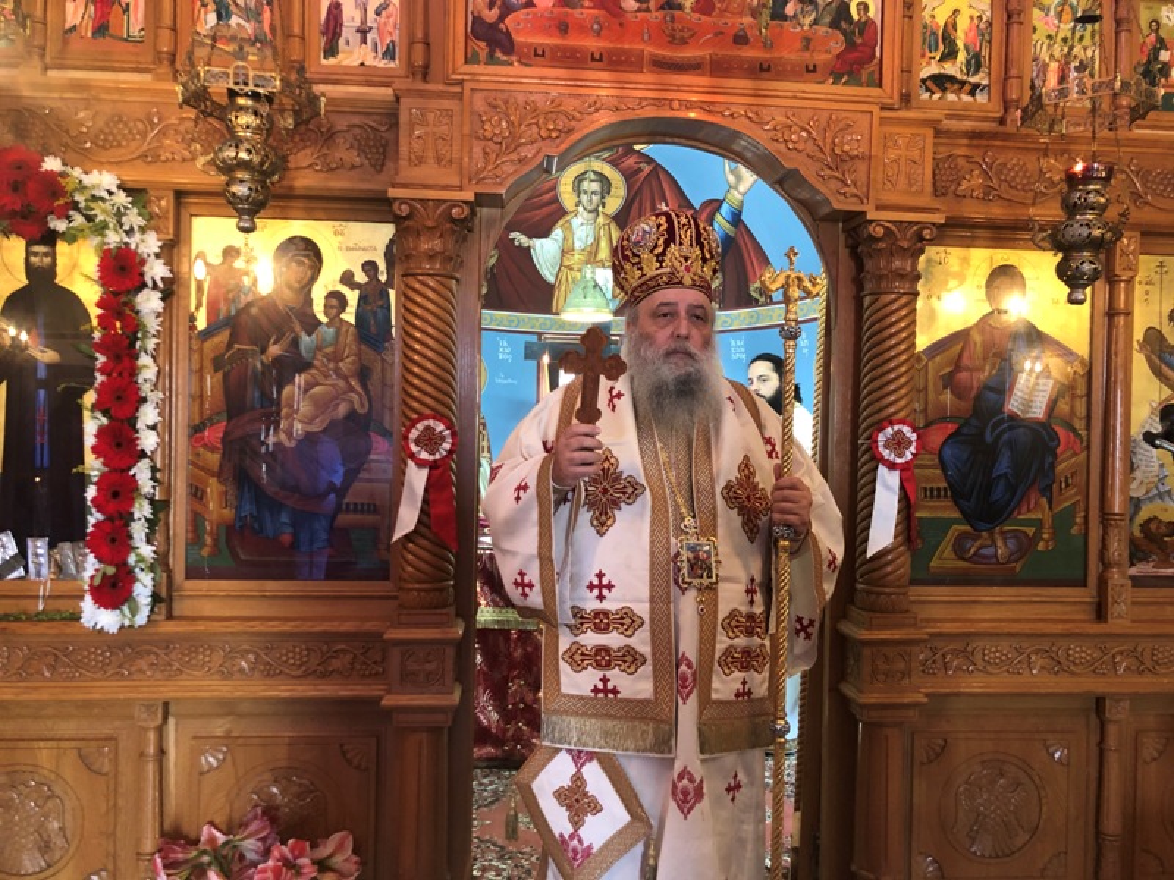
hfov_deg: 63.4
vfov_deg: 49.7
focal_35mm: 28
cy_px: 440
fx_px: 950
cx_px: 587
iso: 100
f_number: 1.8
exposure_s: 1/17
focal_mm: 4
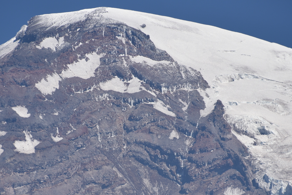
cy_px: 148
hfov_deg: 4.0
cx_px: 130
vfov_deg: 2.7
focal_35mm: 512
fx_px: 4153
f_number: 7.1
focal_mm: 300
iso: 100
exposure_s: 1/640
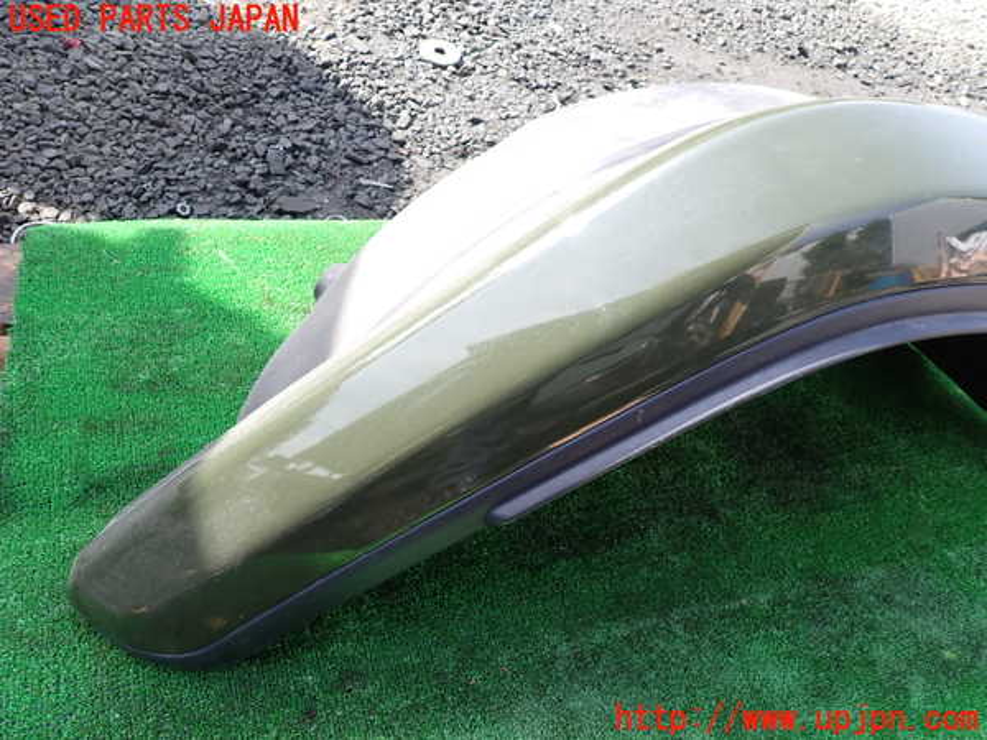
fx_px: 713
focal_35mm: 25
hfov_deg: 69.4
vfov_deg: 54.9
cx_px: 494
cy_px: 370
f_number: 2.8
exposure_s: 1/200
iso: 100
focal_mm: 4.5
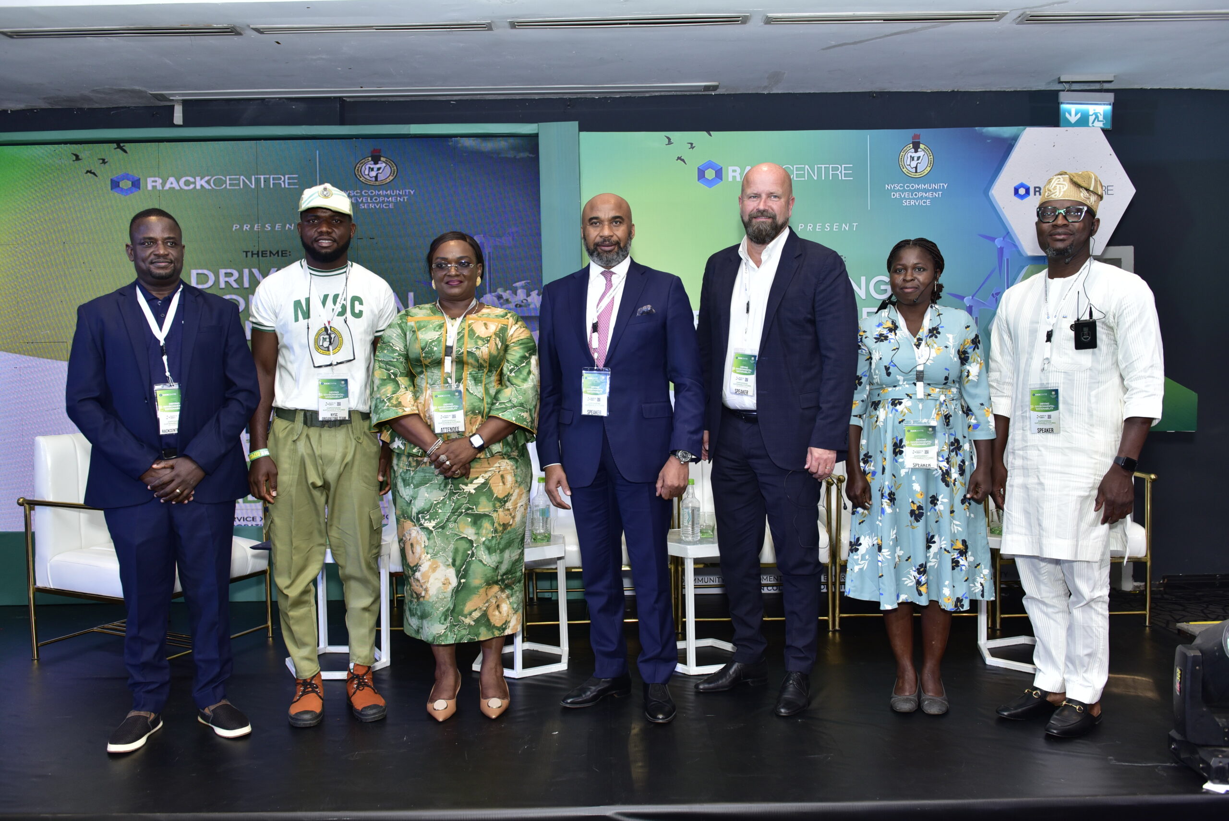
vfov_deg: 45.0
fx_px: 990
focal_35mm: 29
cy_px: 410
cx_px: 614
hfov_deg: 63.6
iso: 500
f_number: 4.5
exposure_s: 1/125
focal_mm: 29
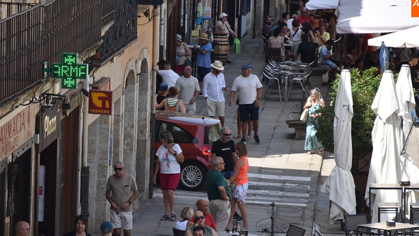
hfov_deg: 7.5
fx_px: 3201
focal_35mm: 288
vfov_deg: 4.2
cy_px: 186
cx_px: 134
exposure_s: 1/400
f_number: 5.6
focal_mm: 116
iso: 140
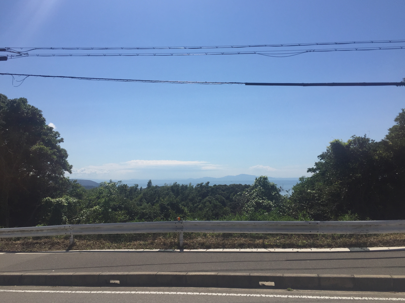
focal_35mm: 30
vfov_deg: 46.8
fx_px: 351
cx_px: 206
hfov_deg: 60.0
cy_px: 148
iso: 32
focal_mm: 4.15
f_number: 2.2
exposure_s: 1/4950
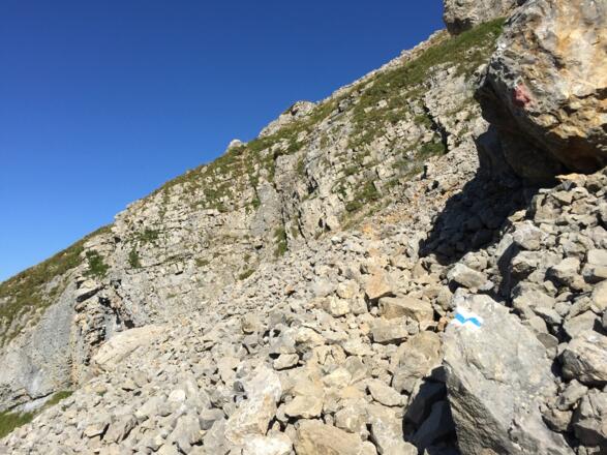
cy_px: 228
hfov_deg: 61.7
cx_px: 304
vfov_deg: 48.2
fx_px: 508
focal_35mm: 29
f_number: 2.2
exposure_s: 1/2326
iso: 32
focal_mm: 4.15
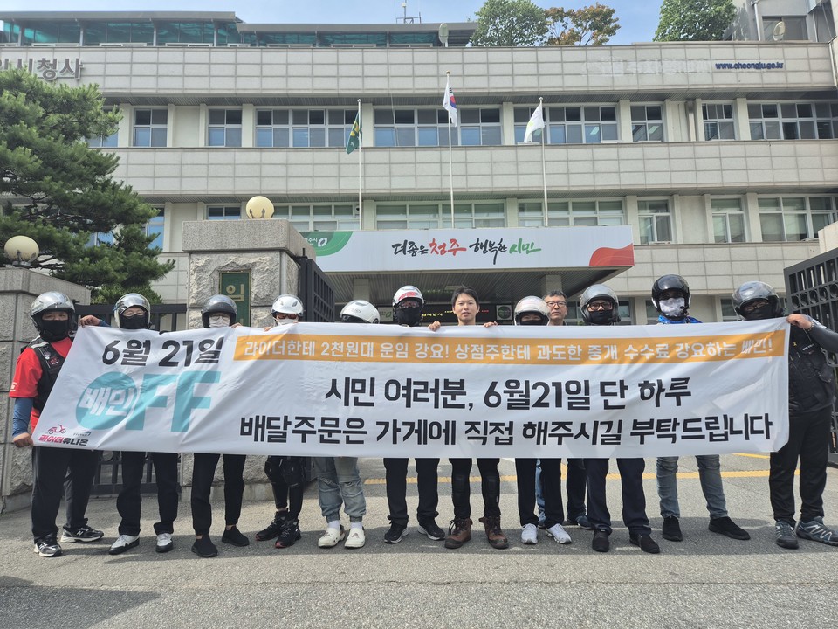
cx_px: 419
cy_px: 314
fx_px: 557
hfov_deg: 73.9
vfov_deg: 58.9
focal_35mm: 23
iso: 25
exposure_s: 1/1064
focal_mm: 5.4
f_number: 1.8
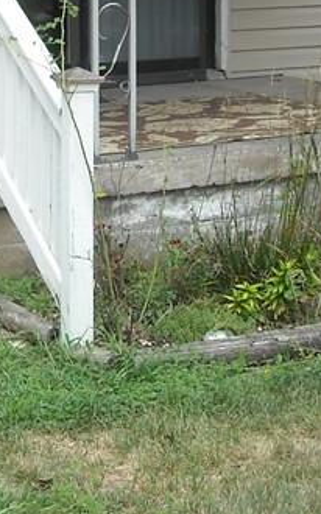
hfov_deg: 11.1
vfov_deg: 17.4
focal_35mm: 115
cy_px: -70
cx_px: -84
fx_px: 1611
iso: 64
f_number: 2.8
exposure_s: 1/218
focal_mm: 5.7
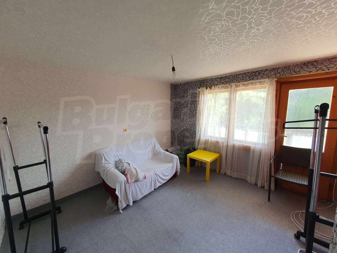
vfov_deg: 89.9
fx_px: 127
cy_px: 126
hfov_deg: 106.2
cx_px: 168
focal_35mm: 13
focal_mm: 1.8
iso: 64
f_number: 2.2
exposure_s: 1/60
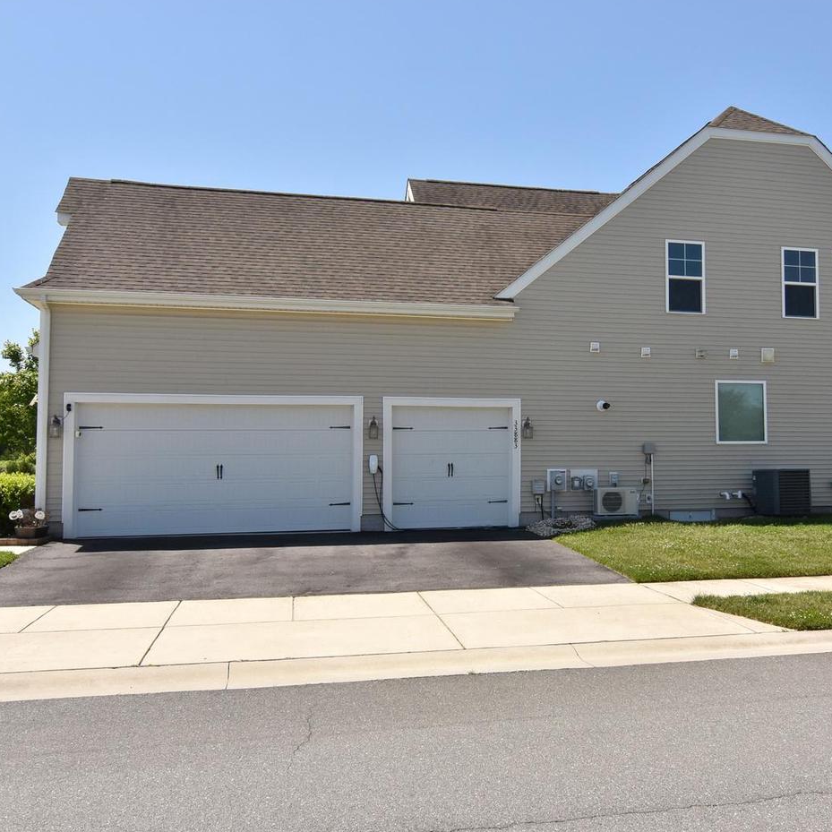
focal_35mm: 30
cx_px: 493
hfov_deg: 54.2
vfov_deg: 54.6
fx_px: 807
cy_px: 419
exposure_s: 1/800
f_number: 14
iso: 800
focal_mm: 15
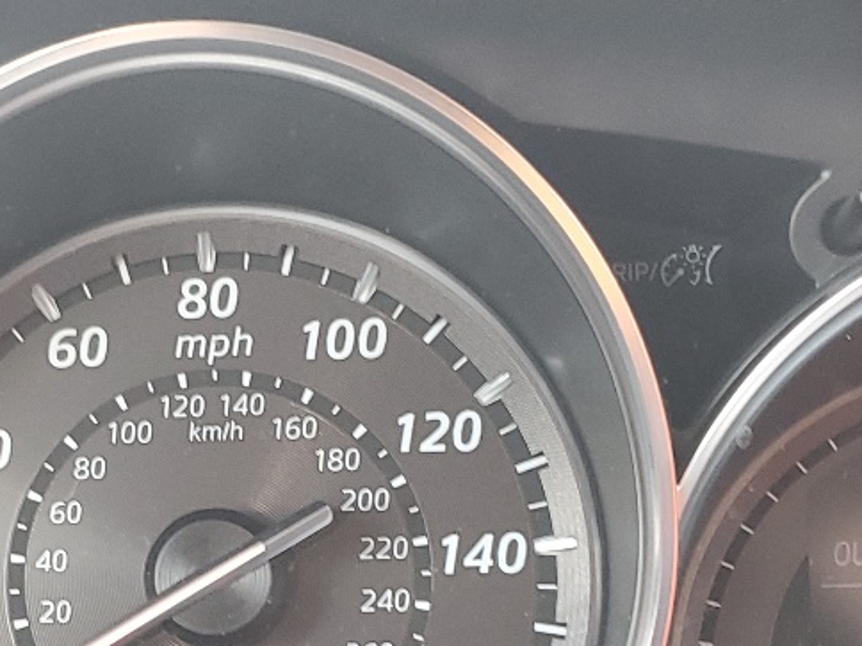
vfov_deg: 17.0
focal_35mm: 86
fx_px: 2142
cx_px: 189
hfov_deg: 22.5
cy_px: 541
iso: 79
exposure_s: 1/60.2
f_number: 1.5
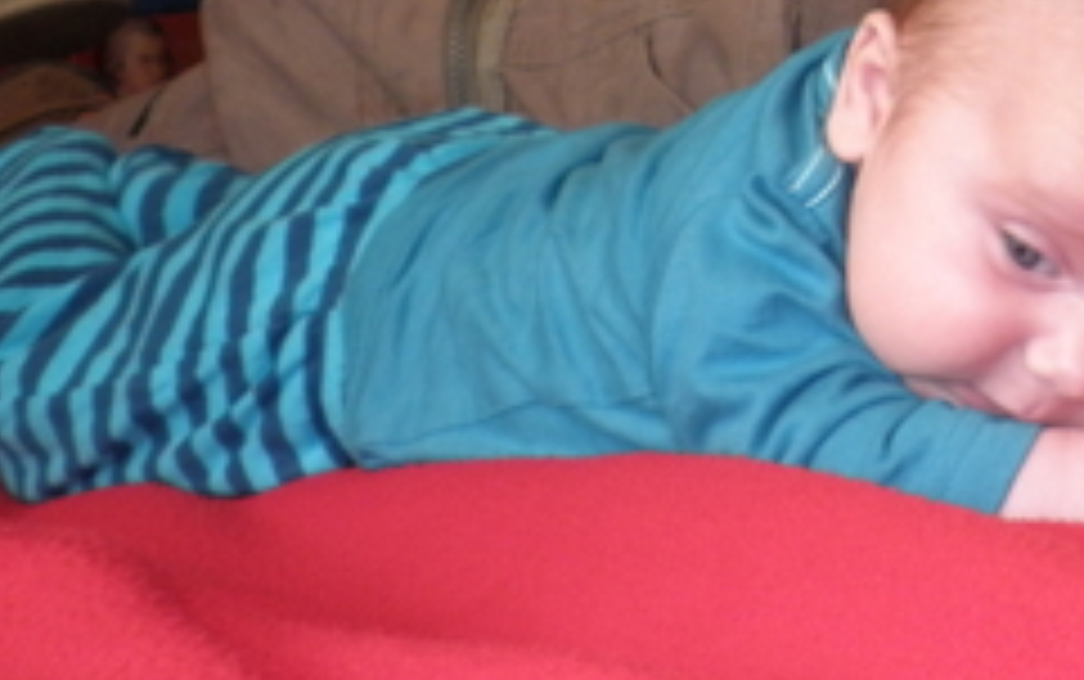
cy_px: -104
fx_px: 2809
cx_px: 1250
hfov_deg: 20.6
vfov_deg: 13.5
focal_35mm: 95
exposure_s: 1/30
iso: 160
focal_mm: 6.3
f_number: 3.5
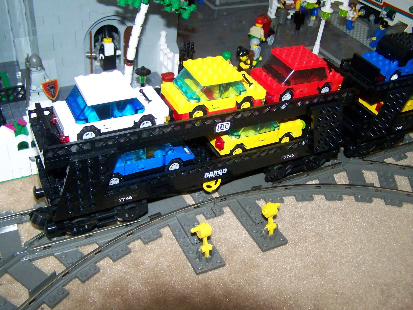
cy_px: 155
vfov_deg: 37.7
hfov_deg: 49.0
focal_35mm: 38
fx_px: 453
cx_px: 206
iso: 200
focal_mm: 6.3
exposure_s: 1/30
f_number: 2.8
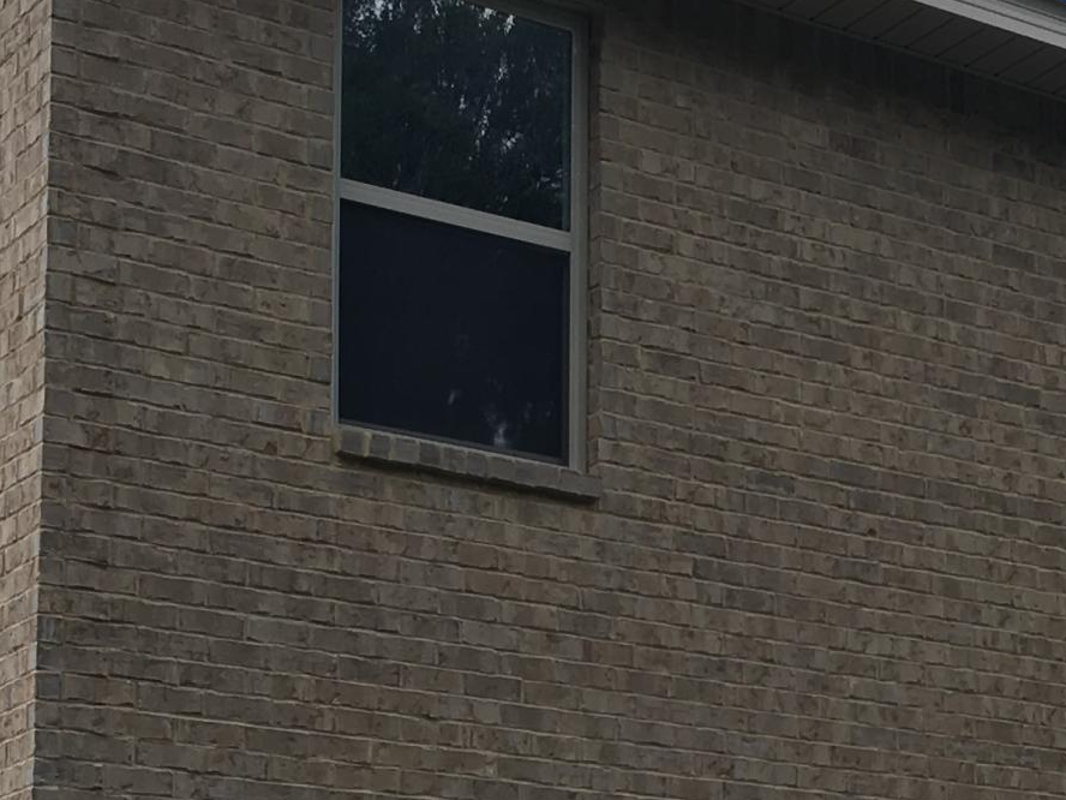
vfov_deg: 14.6
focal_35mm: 98
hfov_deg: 19.4
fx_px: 3018
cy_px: 945
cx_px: 1070
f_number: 2.2
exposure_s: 1/396
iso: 25
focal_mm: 4.15
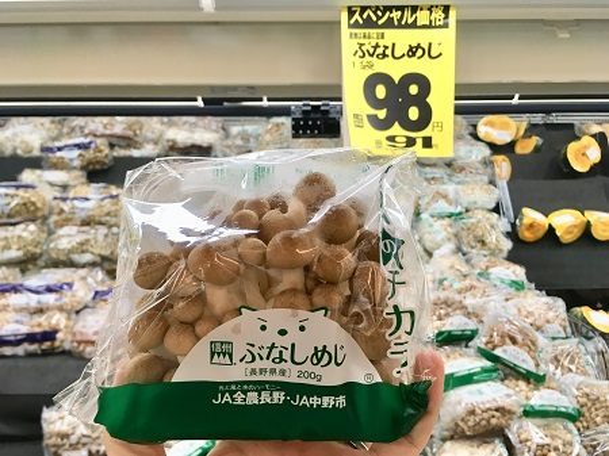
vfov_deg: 48.2
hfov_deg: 61.7
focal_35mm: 29
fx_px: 510
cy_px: 228
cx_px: 304
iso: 25
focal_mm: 4.15
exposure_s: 1/40
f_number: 2.2
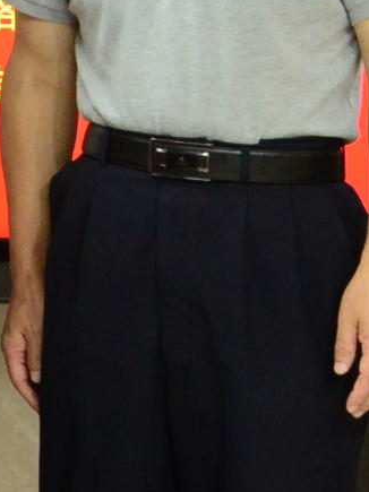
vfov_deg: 5.1
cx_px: -1012
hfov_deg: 3.7
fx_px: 5489
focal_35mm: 386
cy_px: -377
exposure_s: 1/30
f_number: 11
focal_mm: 58
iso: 2500
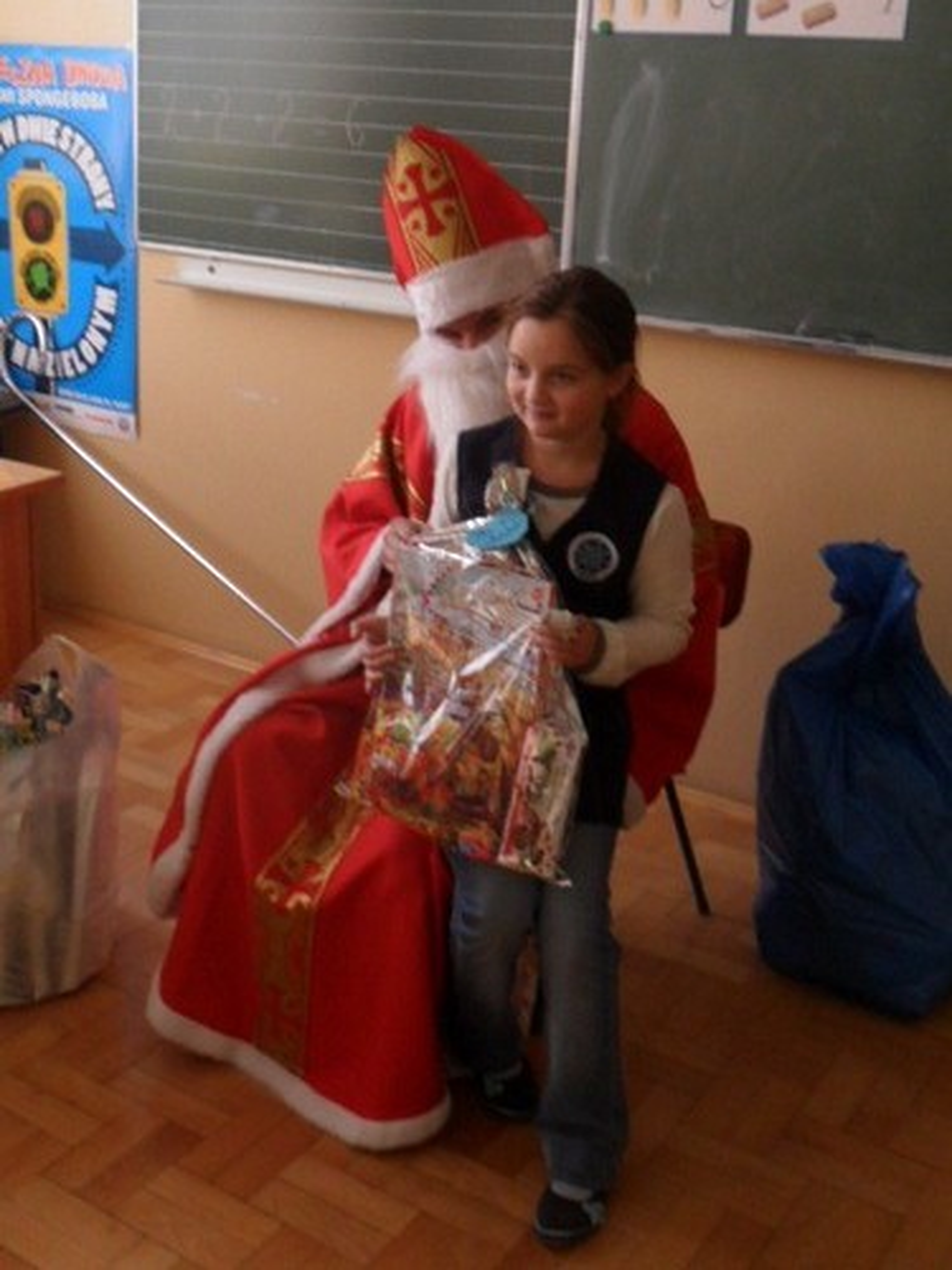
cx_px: 476
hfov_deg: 51.4
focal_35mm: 27
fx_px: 990
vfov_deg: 65.3
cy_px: 635
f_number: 3.5
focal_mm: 4.9
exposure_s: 1/45
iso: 100
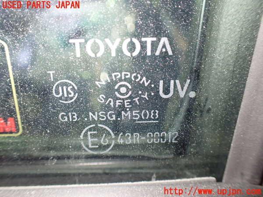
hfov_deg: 60.0
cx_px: 132
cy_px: 98
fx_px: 228
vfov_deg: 46.8
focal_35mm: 30
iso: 800
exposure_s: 1/50
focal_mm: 5.4
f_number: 2.3
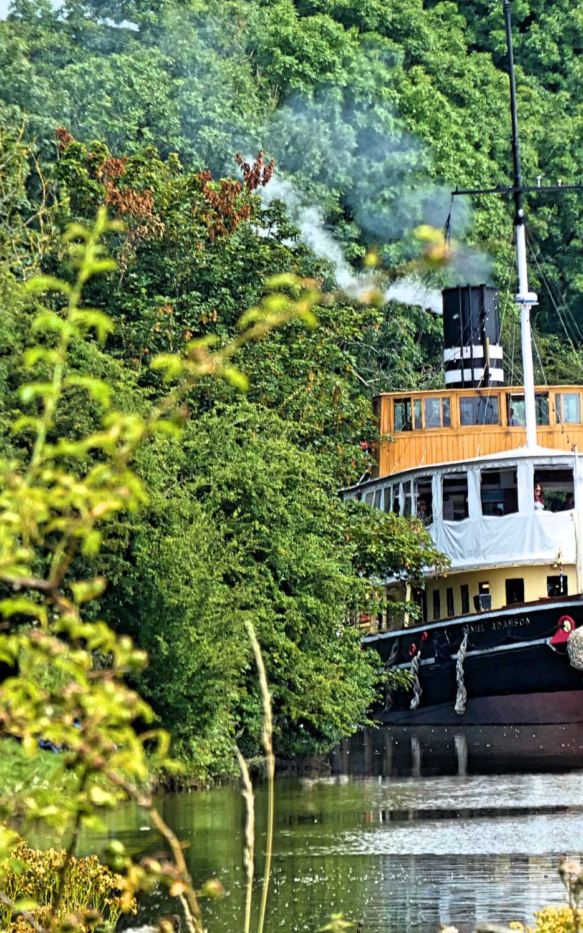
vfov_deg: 3.6
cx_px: 453
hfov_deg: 2.2
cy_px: 466
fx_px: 14872
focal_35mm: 585
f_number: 5.6
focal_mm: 74
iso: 80
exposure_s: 1/200
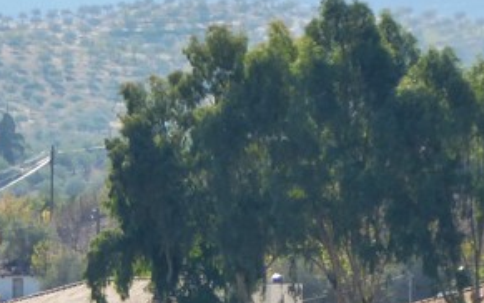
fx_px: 6240
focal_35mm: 473
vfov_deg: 2.8
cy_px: 388
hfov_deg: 4.4
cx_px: -354
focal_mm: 20.6
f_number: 5.1
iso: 125
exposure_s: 1/250
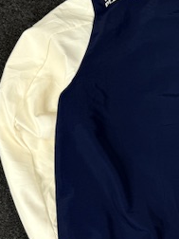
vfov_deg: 31.7
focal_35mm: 61
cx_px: 209
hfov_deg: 22.3
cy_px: 116
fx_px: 421
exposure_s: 1/100
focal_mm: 6.76
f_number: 1.78
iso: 64
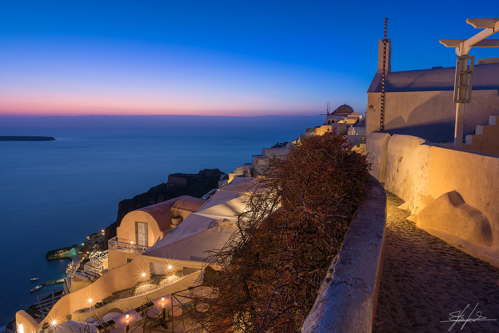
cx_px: 250
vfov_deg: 62.0
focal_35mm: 20
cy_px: 166
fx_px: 277
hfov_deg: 84.0
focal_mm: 20
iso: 64
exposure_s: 25
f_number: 8
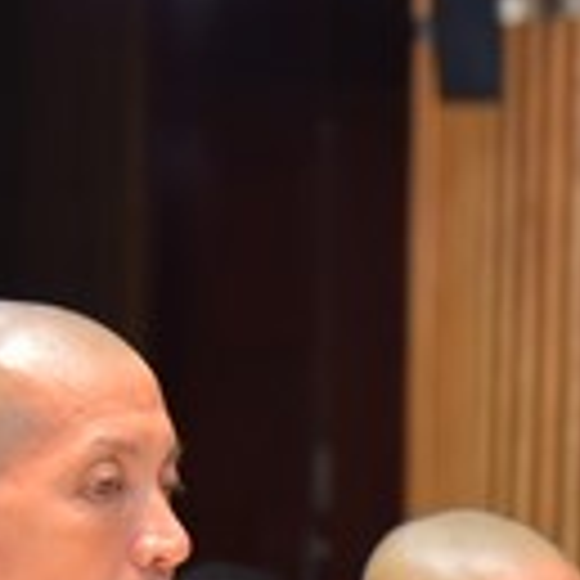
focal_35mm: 266
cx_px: 652
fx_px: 5042
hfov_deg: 6.5
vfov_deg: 6.5
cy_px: 960
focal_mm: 62
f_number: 5
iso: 1250
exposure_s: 1/100
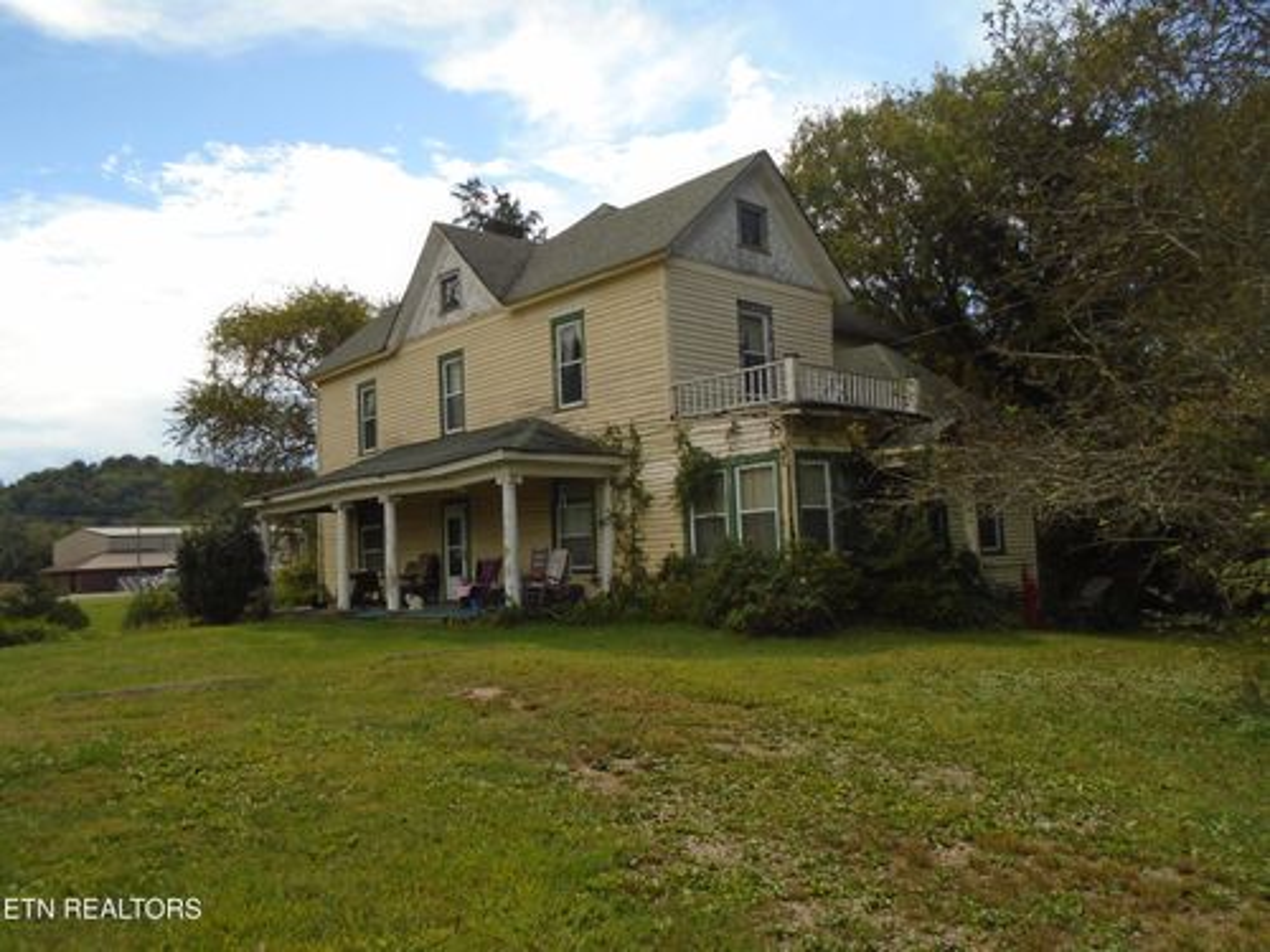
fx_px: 954
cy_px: 476
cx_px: 635
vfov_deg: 53.1
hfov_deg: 67.3
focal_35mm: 26
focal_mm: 4.6
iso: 100
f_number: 3.2
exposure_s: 1/1000
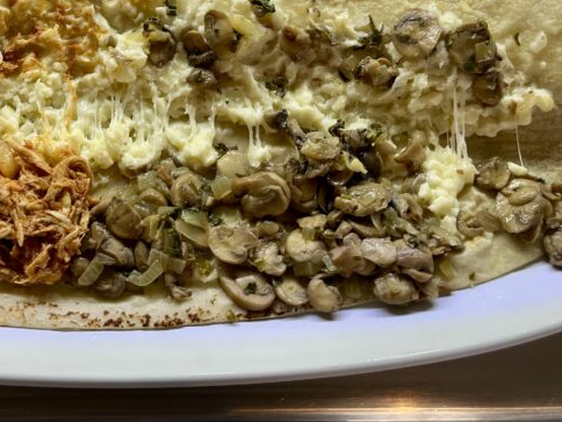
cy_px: -10
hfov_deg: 33.7
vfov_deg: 25.1
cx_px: 96
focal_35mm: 55
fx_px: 893
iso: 80
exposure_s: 1/120
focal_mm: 5.1
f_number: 1.6
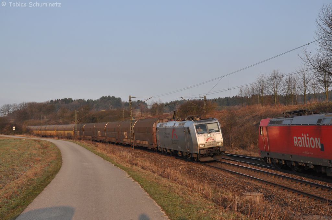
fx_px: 484
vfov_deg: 25.7
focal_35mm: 52
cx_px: 166
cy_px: 110
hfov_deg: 37.9
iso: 400
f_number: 8
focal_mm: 35
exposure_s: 1/500
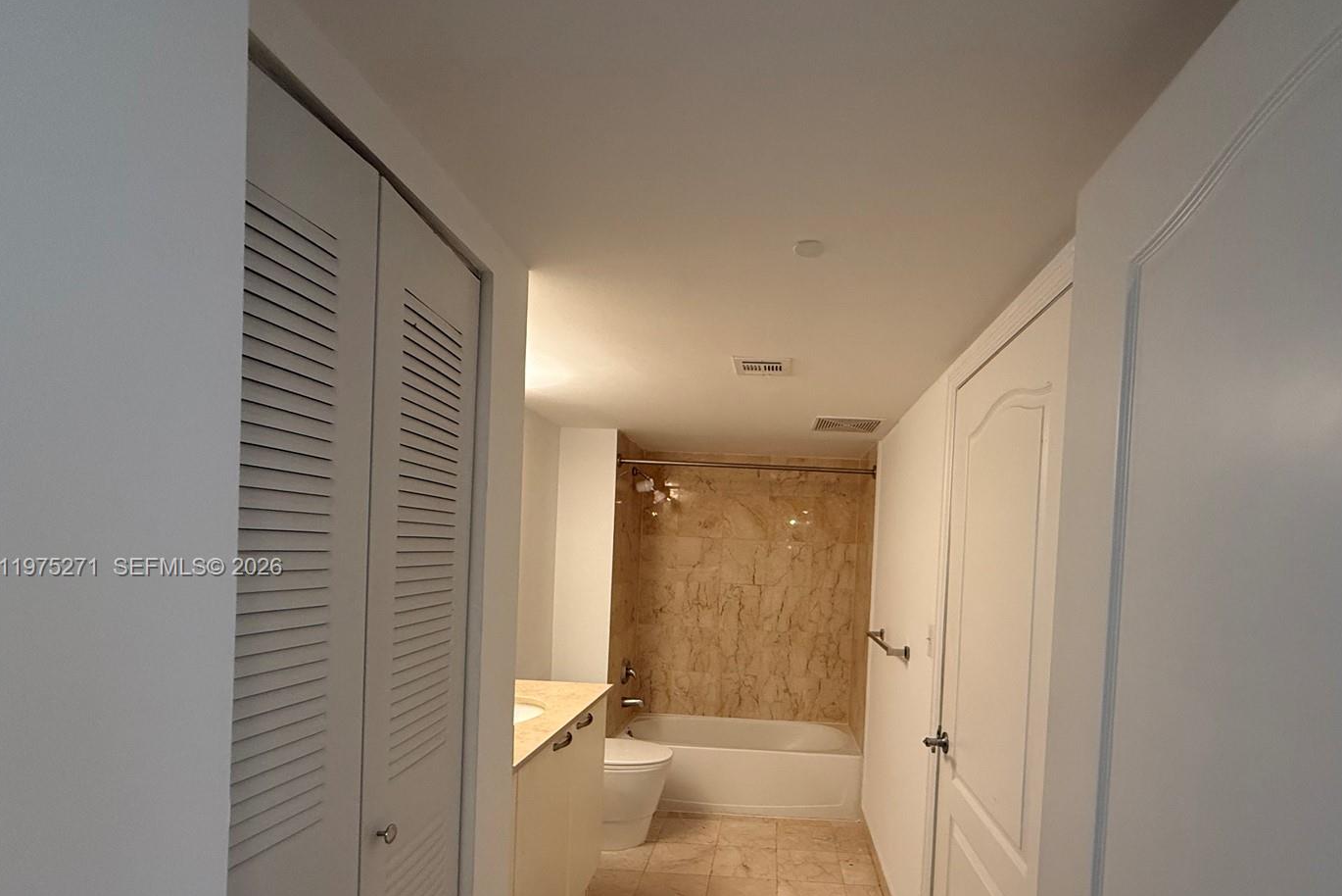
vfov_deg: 69.2
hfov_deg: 92.7
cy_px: 569
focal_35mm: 17
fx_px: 634
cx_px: 761
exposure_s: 1/60
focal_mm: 2.22
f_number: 2.2
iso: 250
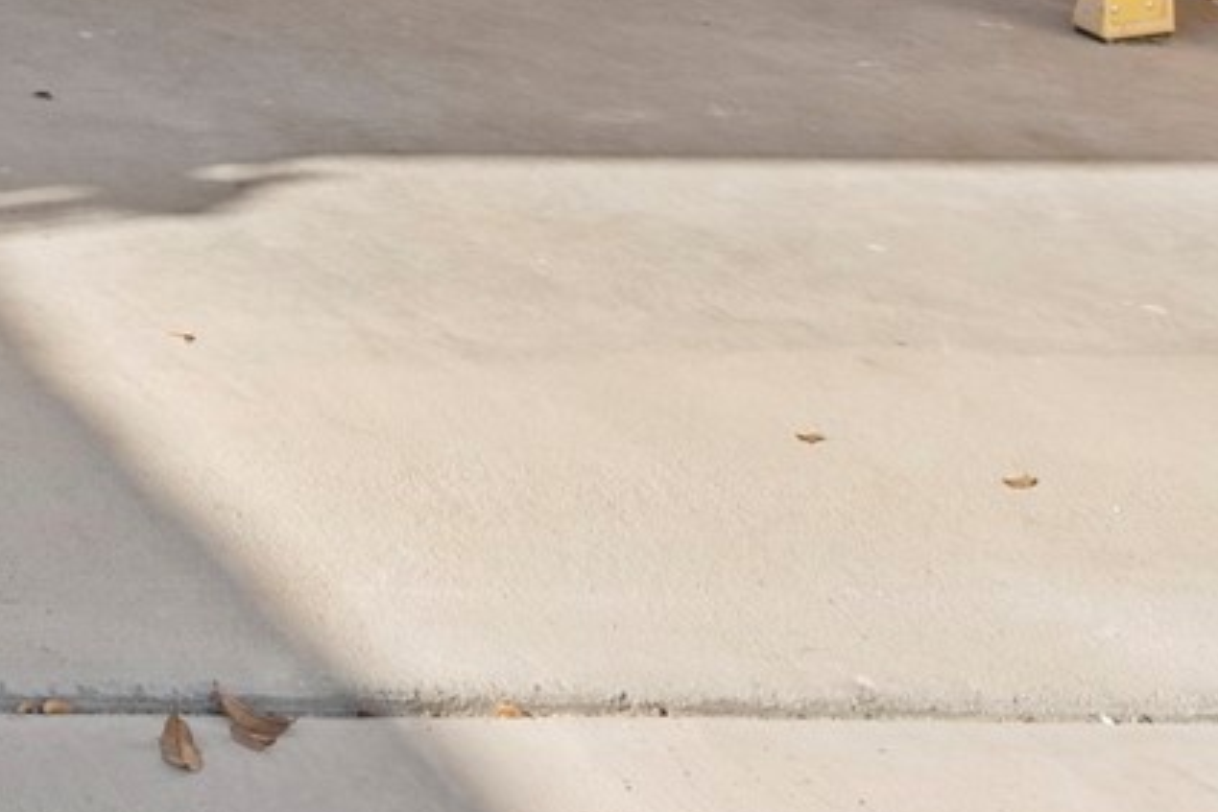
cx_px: -1008
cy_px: -877
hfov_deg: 19.4
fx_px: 2605
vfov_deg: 14.4
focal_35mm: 77
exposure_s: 1/40
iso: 200
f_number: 9
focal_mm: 16
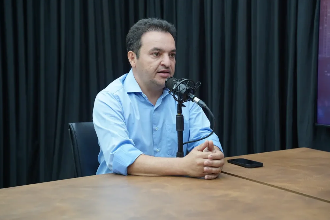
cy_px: 110
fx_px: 651
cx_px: 163
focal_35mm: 71
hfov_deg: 28.5
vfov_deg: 19.2
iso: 640
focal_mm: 70
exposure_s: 1/160
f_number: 4
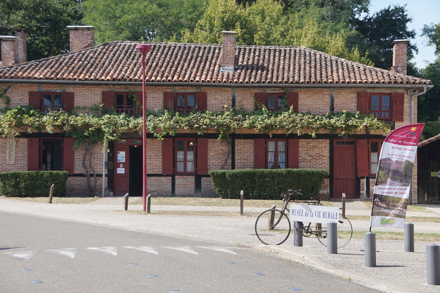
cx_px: 220
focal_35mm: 82
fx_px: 1008
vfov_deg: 16.6
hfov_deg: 24.6
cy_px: 146
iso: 100
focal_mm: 55
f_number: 6.3
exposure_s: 1/250
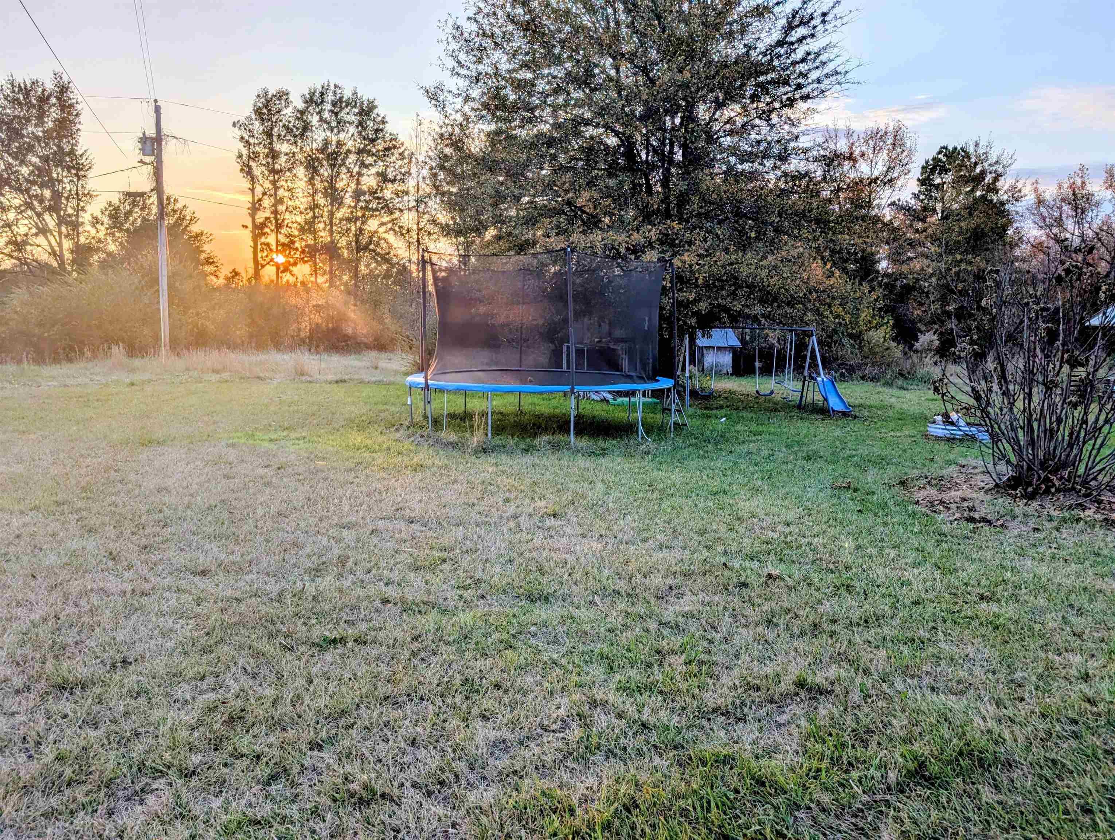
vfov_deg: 56.9
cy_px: 420
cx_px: 558
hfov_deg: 71.5
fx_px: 774
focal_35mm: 24
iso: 18
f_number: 1.68
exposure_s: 1/5682
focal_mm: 6.9
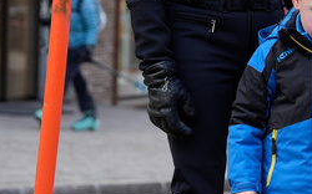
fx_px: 1955
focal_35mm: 230
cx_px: 374
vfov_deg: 5.7
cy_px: 137
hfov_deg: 9.0
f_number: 2.8
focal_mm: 55
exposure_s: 1/1000
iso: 500
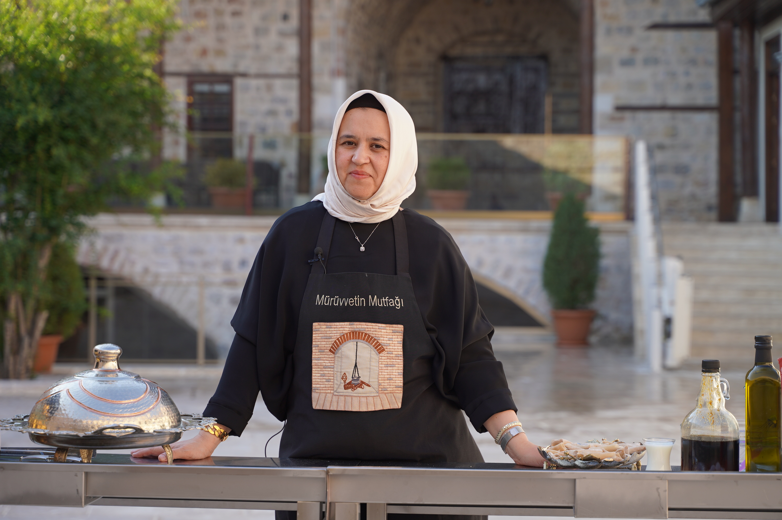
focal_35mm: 75
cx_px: 391
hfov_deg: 27.0
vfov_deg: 18.1
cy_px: 260
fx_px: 1628
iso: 100
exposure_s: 1/160
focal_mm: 75
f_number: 4
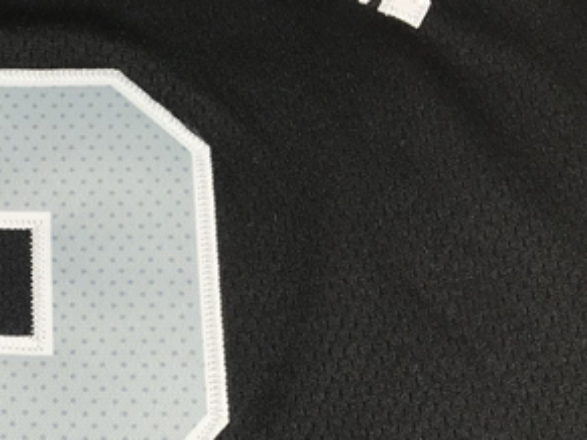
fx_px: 1305
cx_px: -34
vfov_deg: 19.0
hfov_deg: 24.0
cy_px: 319
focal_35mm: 77
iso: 32
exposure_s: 1/100
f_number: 1.8
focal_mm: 3.99
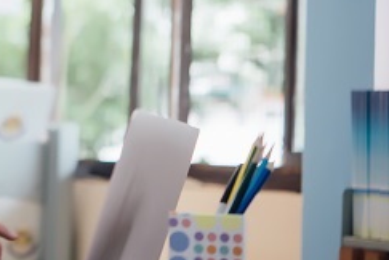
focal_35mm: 148
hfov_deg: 13.6
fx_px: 1599
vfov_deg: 9.2
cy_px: 3
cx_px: -50
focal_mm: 60
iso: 400
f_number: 2.8
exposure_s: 1/100
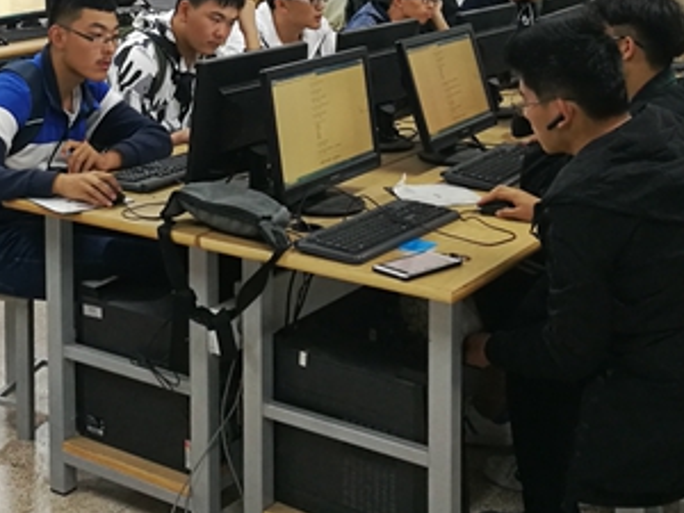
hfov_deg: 30.1
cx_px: 157
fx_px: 1245
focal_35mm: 63
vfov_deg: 21.8
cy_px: -81
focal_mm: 4.5
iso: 200
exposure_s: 1/33.3
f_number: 2.2
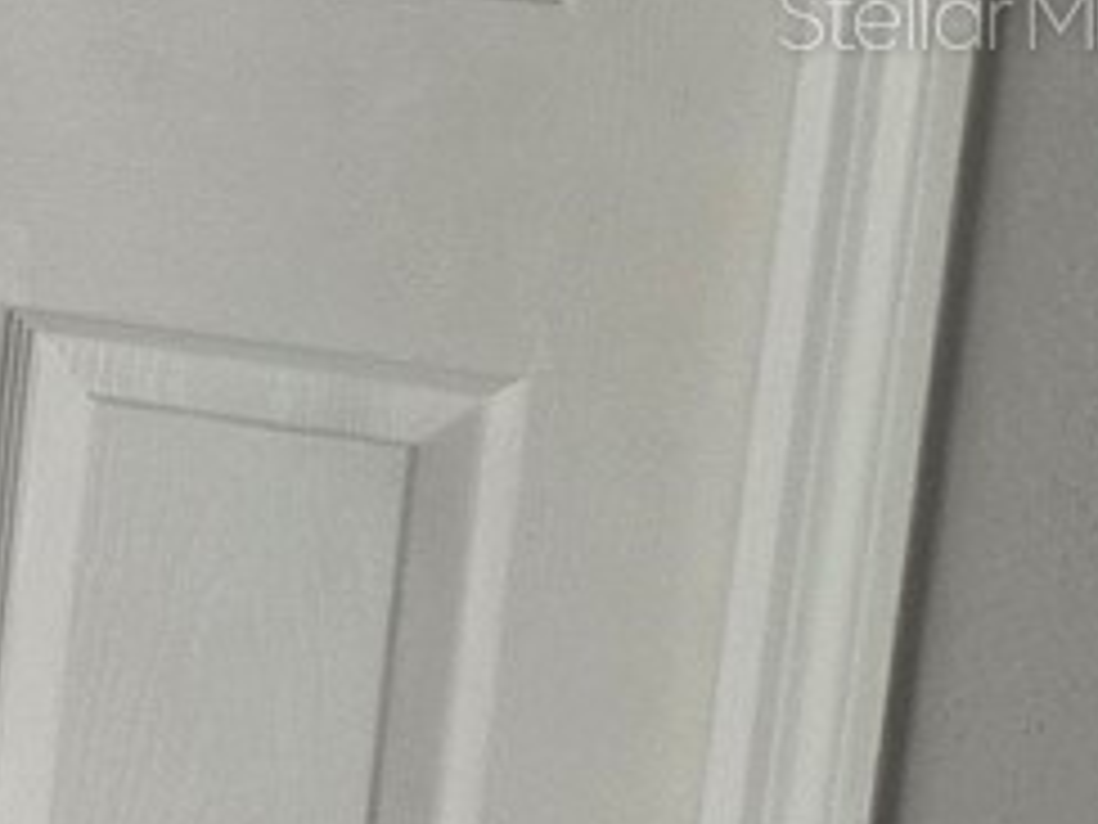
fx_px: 4790
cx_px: -2398
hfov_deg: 9.5
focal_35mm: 151
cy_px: 14
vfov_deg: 9.8
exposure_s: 1/180
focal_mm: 5.4
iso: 160
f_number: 1.8
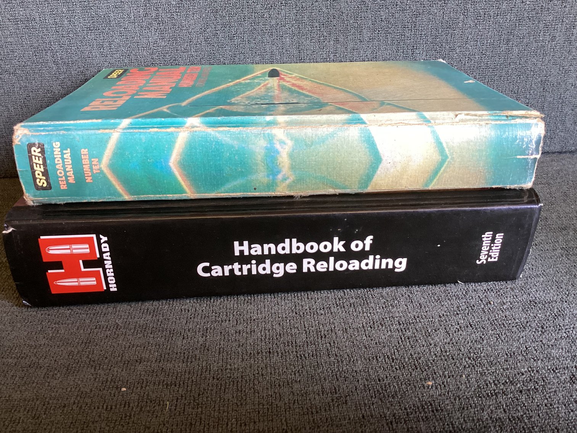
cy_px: 216
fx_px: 517
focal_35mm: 31
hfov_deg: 58.3
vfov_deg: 45.4
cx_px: 288
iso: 160
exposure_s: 1/50
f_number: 2.4
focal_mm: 3.3
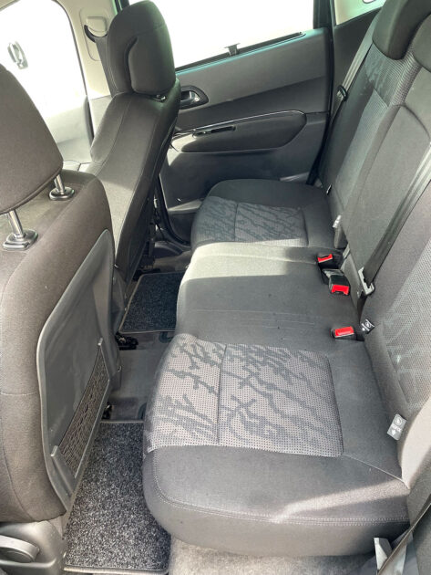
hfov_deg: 53.1
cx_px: 216
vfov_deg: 67.3
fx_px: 431
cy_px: 288
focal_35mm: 26
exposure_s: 1/118
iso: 125
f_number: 1.6
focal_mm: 4.2
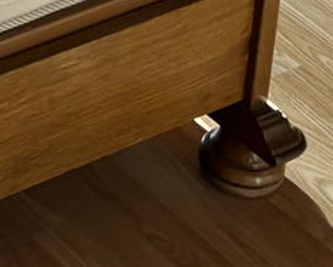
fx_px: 1717
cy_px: -494
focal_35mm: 174
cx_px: -302
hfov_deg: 10.3
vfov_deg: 7.9
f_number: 1.6
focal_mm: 5.96
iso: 125
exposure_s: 1/60
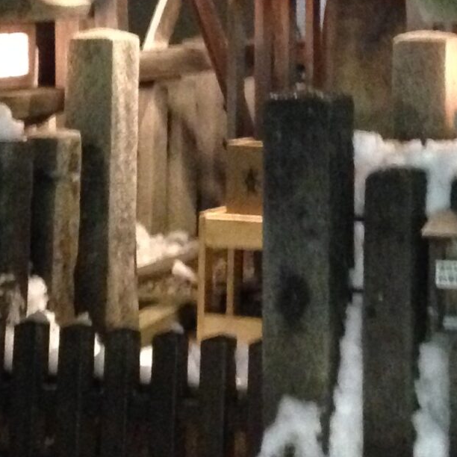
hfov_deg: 14.3
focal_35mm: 122
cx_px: 294
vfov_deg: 13.8
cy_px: -116
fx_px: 1822
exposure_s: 1/15
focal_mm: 4.12
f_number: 2.4
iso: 800
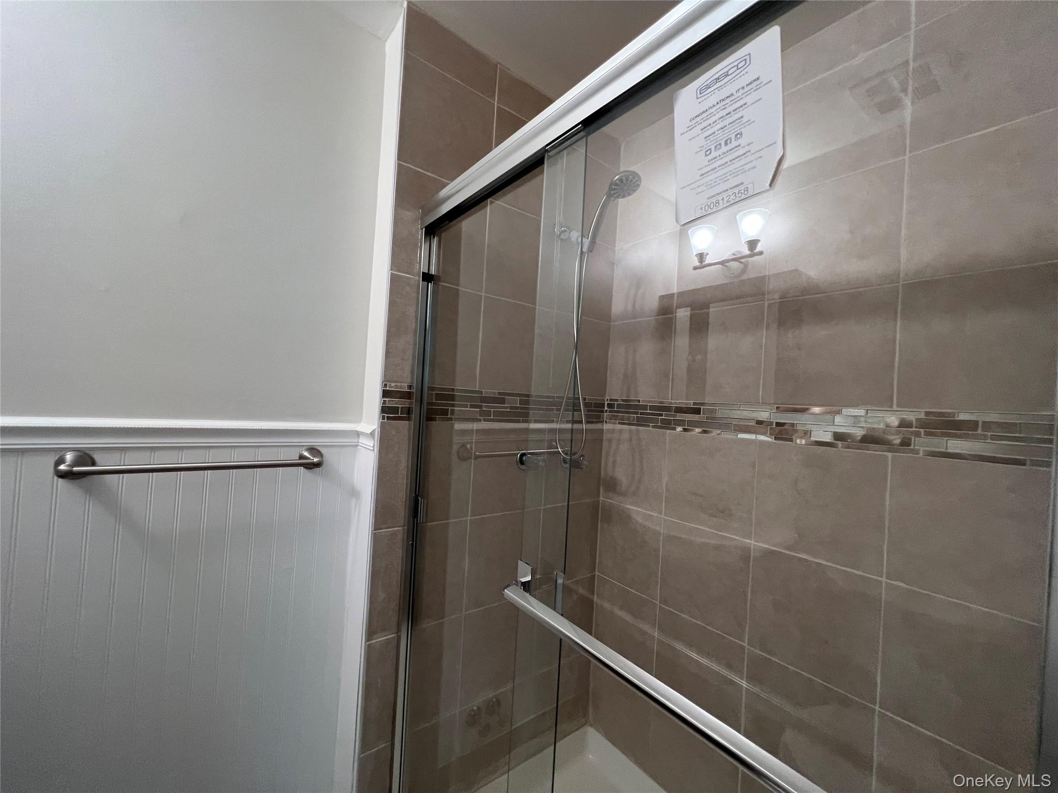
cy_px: 396
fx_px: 397
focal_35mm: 13
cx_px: 529
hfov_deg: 106.2
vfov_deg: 89.9
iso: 200
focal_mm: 1.57
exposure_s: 1/60
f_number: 1.8
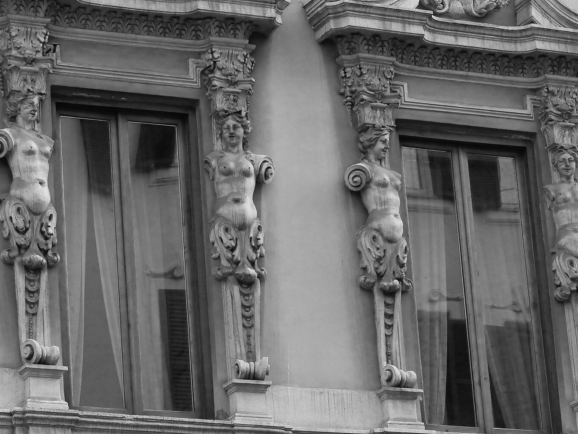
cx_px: 105
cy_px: 253
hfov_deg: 12.8
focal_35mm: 153
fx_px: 2555
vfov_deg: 9.7
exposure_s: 1/100
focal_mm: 43
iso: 2000
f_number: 8
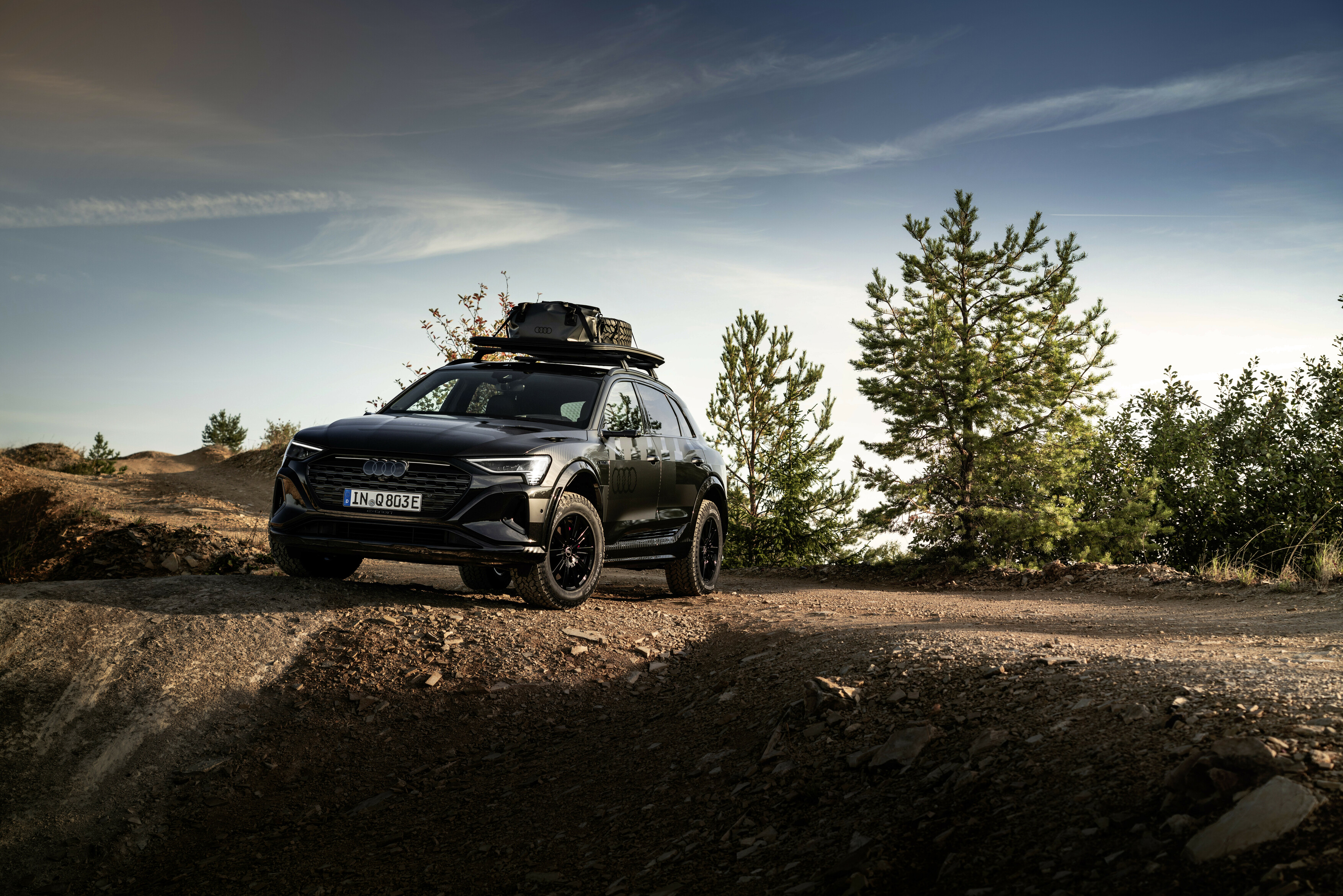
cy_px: 448
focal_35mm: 63
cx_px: 672
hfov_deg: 31.9
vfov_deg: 21.6
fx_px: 2350
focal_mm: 63
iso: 125
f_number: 5.6
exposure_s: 1/125
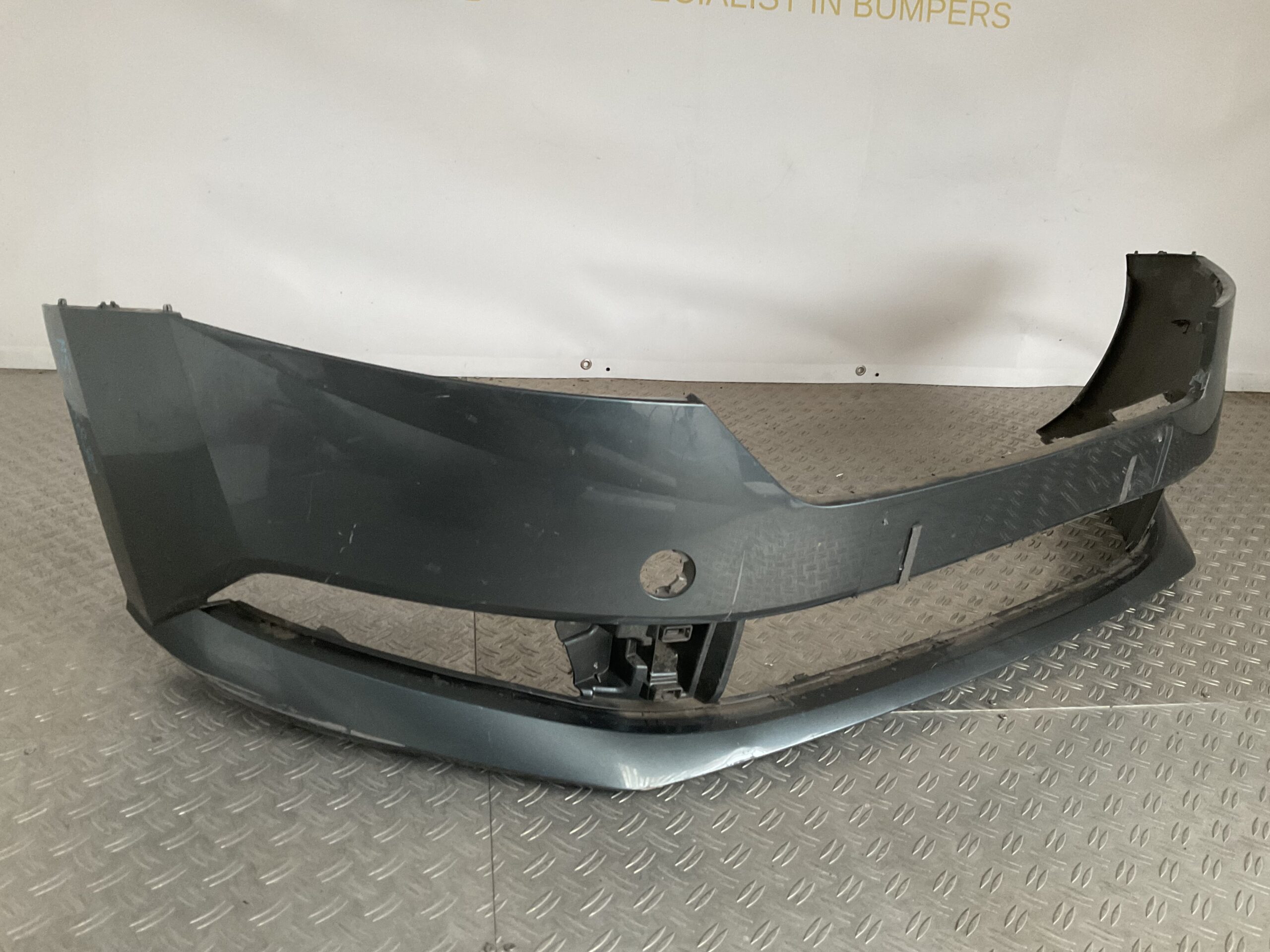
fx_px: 1064
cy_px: 476
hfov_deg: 61.7
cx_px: 635
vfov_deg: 48.2
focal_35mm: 29
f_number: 1.8
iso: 200
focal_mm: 3
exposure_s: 1/50
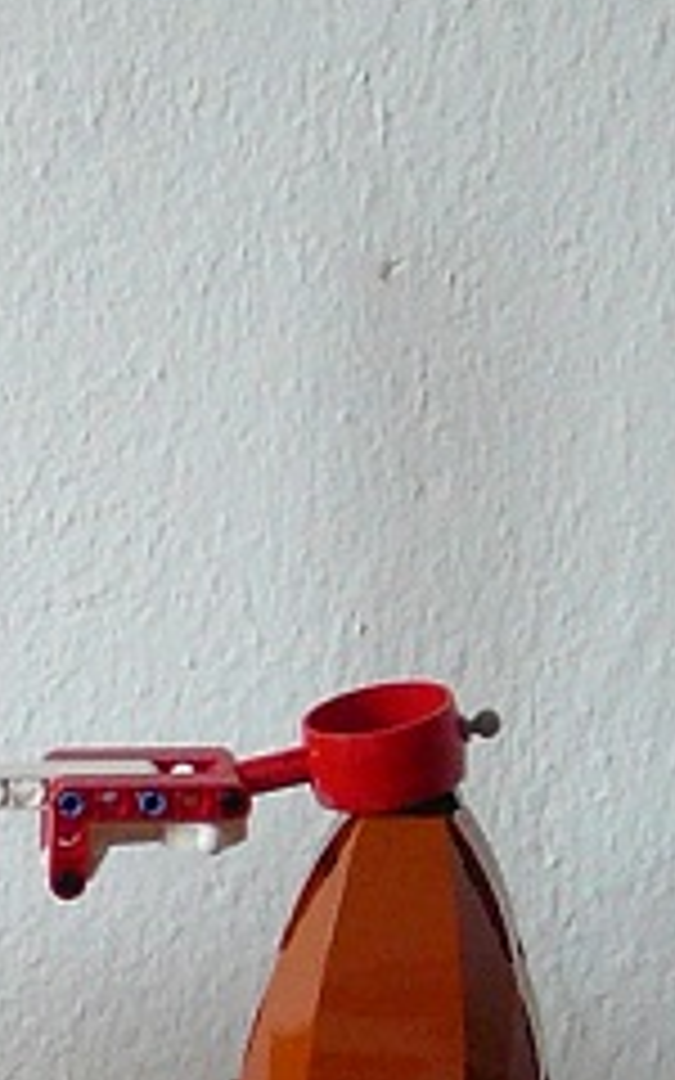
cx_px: -310
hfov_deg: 6.1
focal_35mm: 213
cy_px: 1998
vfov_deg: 9.3
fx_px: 6269
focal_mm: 7
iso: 200
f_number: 3.3
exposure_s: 1/20
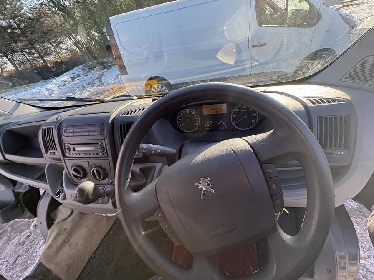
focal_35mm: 14
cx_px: 187
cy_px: 140
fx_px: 151
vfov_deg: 85.7
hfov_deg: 102.1
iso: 64
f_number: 2.2
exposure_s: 1/135
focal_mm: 2.22
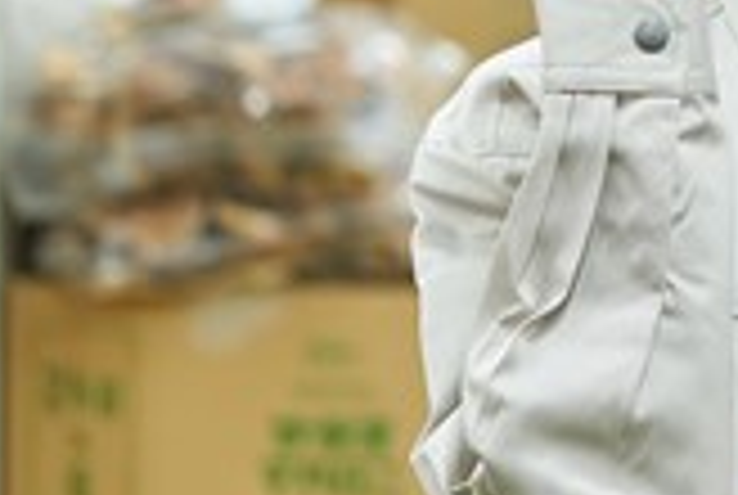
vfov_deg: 3.5
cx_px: 1480
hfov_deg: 5.1
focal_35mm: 394
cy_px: -189
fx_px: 8092
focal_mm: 90
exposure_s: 1/50
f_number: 2.8
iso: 400
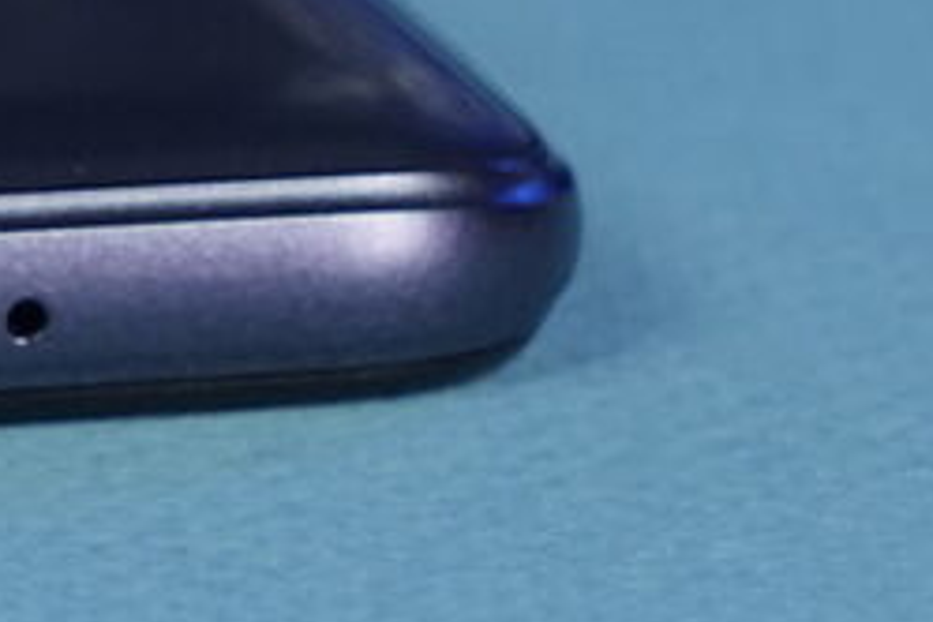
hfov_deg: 8.6
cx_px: -510
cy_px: 367
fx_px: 6038
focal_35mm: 233
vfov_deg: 5.9
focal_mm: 70
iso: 1600
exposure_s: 1/160
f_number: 7.1
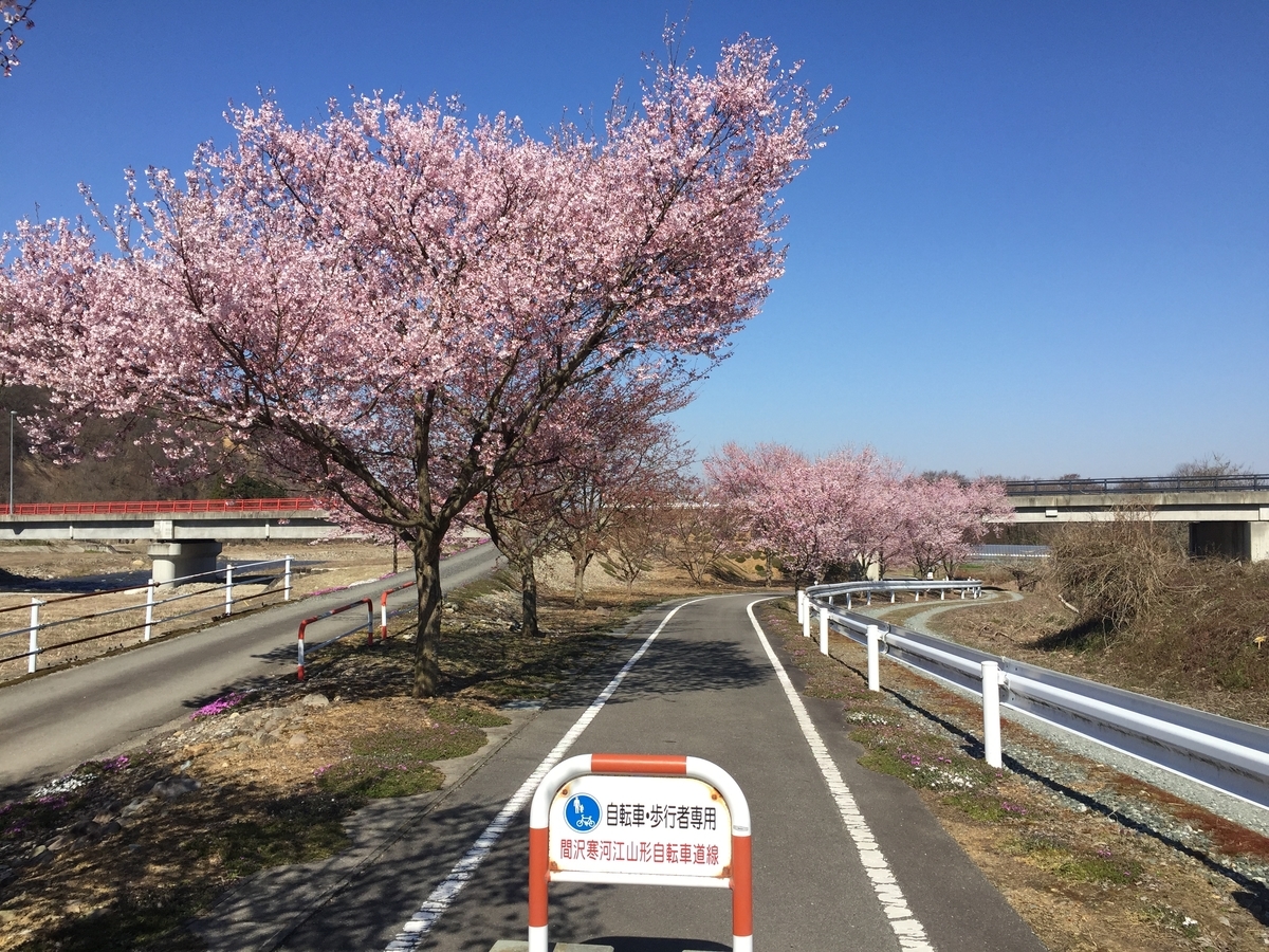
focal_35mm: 29
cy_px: 476
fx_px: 1063
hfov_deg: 61.7
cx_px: 634
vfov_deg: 48.2
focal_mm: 4.15
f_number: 2.2
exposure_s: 1/2326
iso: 32
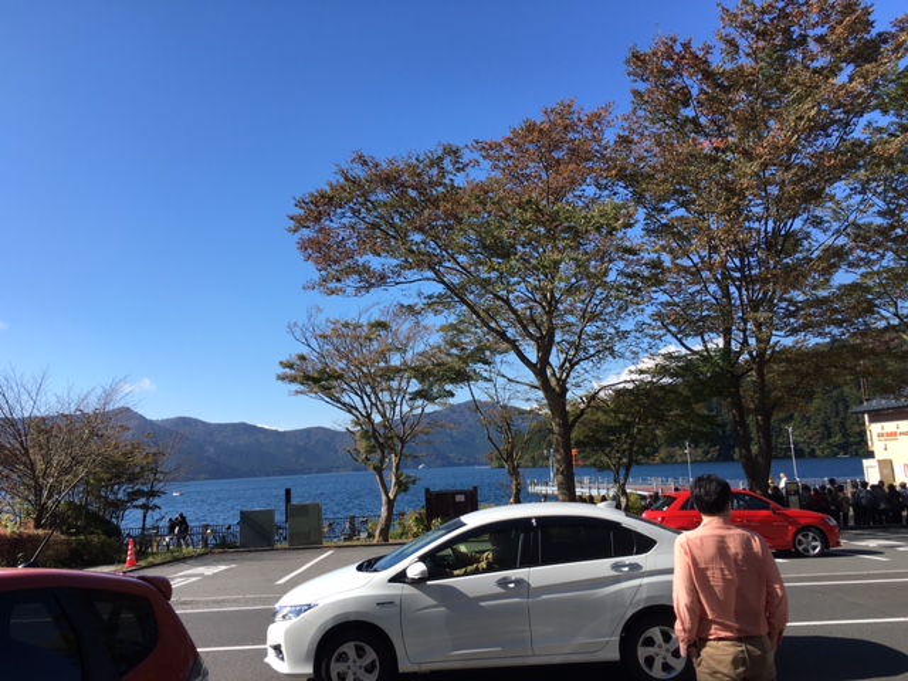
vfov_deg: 48.2
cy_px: 340
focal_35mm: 29
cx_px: 454
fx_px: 761
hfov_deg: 61.7
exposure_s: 1/1202
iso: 25
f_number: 2.2
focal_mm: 4.15
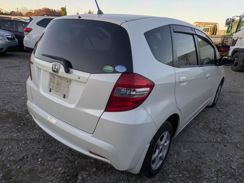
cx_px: 122
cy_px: 92
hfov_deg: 69.4
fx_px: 176
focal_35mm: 25
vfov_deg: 54.9
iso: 54
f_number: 1.89
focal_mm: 5.43
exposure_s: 1/408
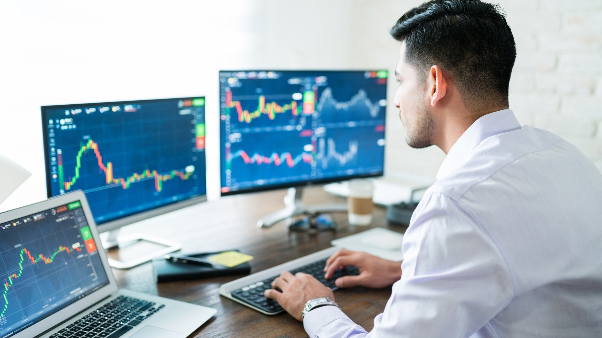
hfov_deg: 54.0
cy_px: 176
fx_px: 591
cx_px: 301
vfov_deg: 32.0
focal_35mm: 37
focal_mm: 35
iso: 800
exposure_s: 1/100
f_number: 1.8
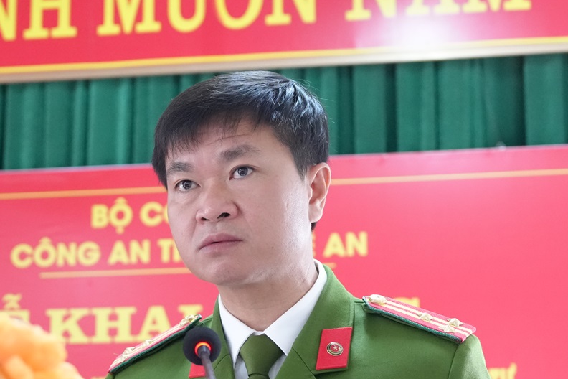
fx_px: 1499
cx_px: 241
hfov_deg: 21.4
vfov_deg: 14.4
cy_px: 233
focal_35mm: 95
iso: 3200
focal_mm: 33
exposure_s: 1/160
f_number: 2.8
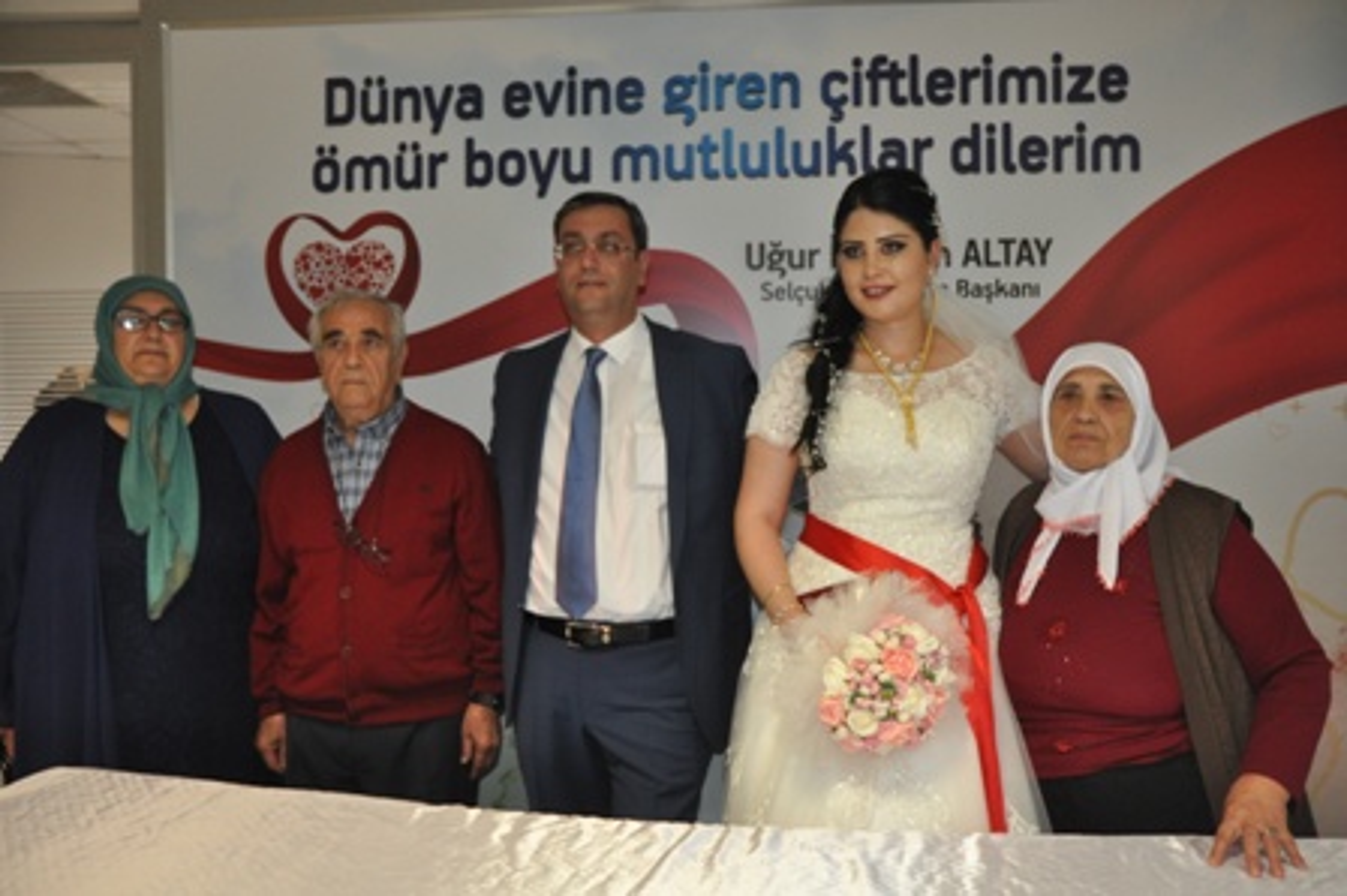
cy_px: 448
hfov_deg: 57.3
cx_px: 674
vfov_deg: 39.9
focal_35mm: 33
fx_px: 1234
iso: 800
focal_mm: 22
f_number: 3.5
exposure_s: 1/60
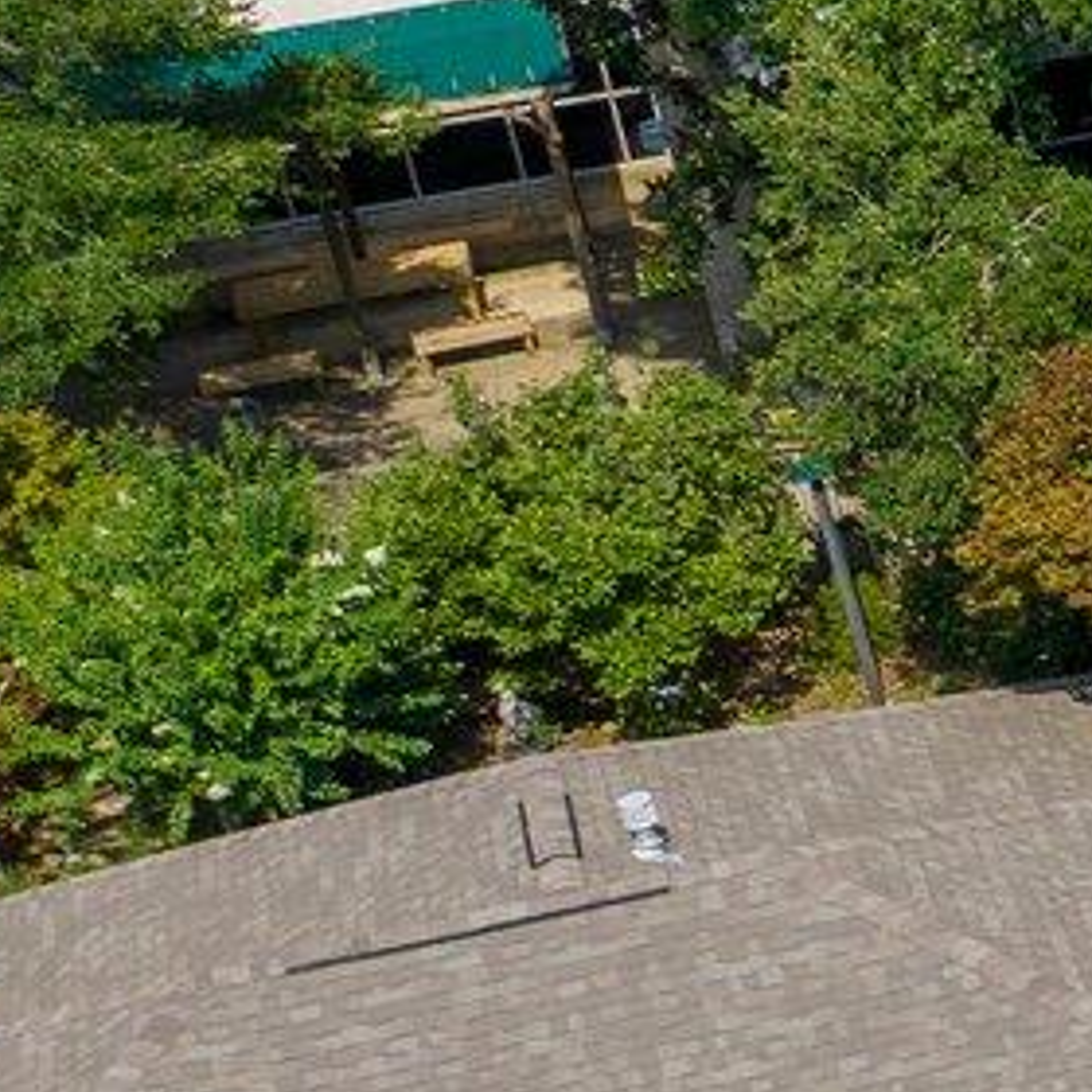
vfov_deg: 11.2
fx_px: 5532
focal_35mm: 155
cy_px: 1043
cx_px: 3561
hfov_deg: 8.7
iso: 110
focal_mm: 12.29
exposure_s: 1/1600
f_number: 2.8
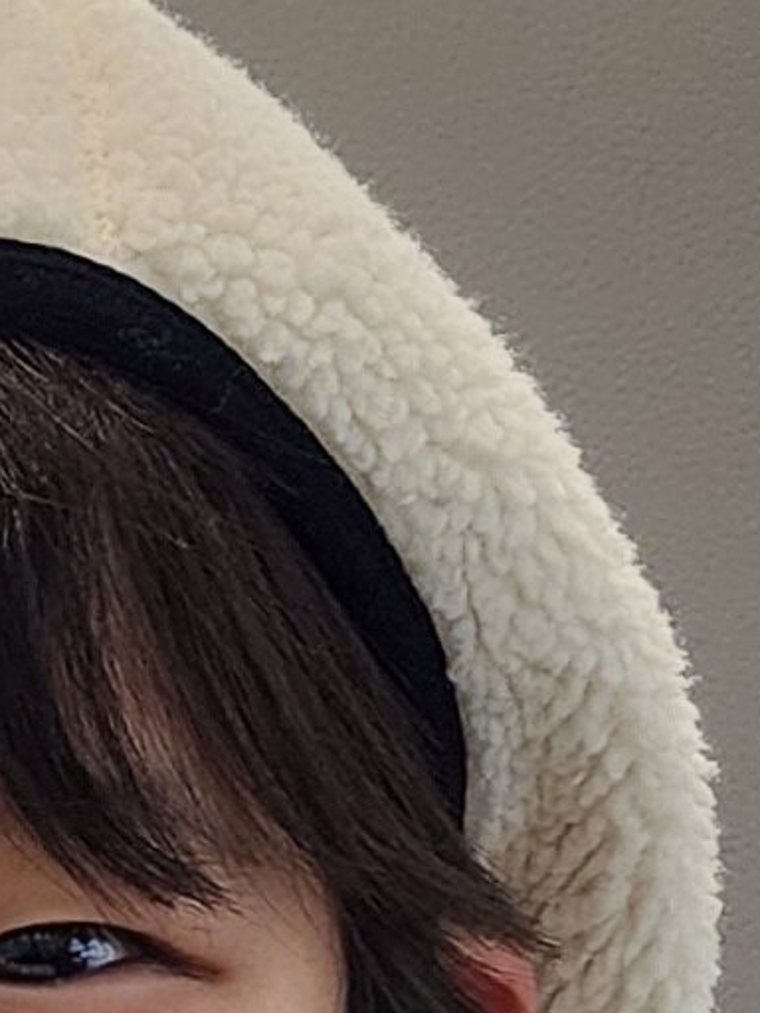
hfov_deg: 8.4
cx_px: -404
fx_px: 5035
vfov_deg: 11.1
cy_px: 1428
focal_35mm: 172
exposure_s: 1/120
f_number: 1.8
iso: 320
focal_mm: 6.4
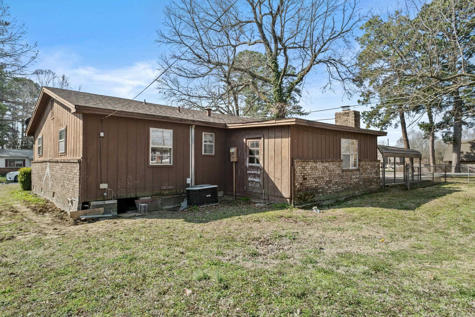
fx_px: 264
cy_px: 158
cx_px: 238
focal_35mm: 20
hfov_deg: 84.0
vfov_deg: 61.9
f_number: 8
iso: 400
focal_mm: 13.2
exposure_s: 1/125
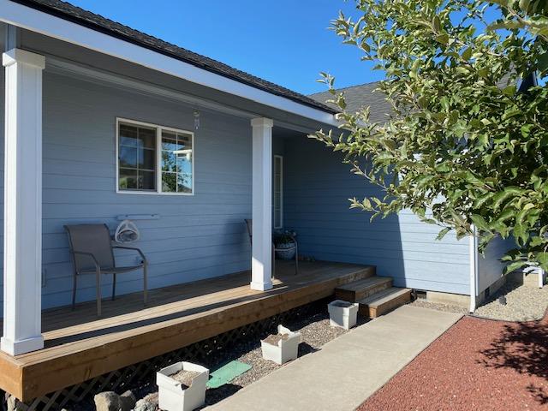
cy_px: 206
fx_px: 412
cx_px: 274
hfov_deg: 67.3
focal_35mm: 26
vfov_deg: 53.1
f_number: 1.8
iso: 32
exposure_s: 1/1377
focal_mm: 4.25
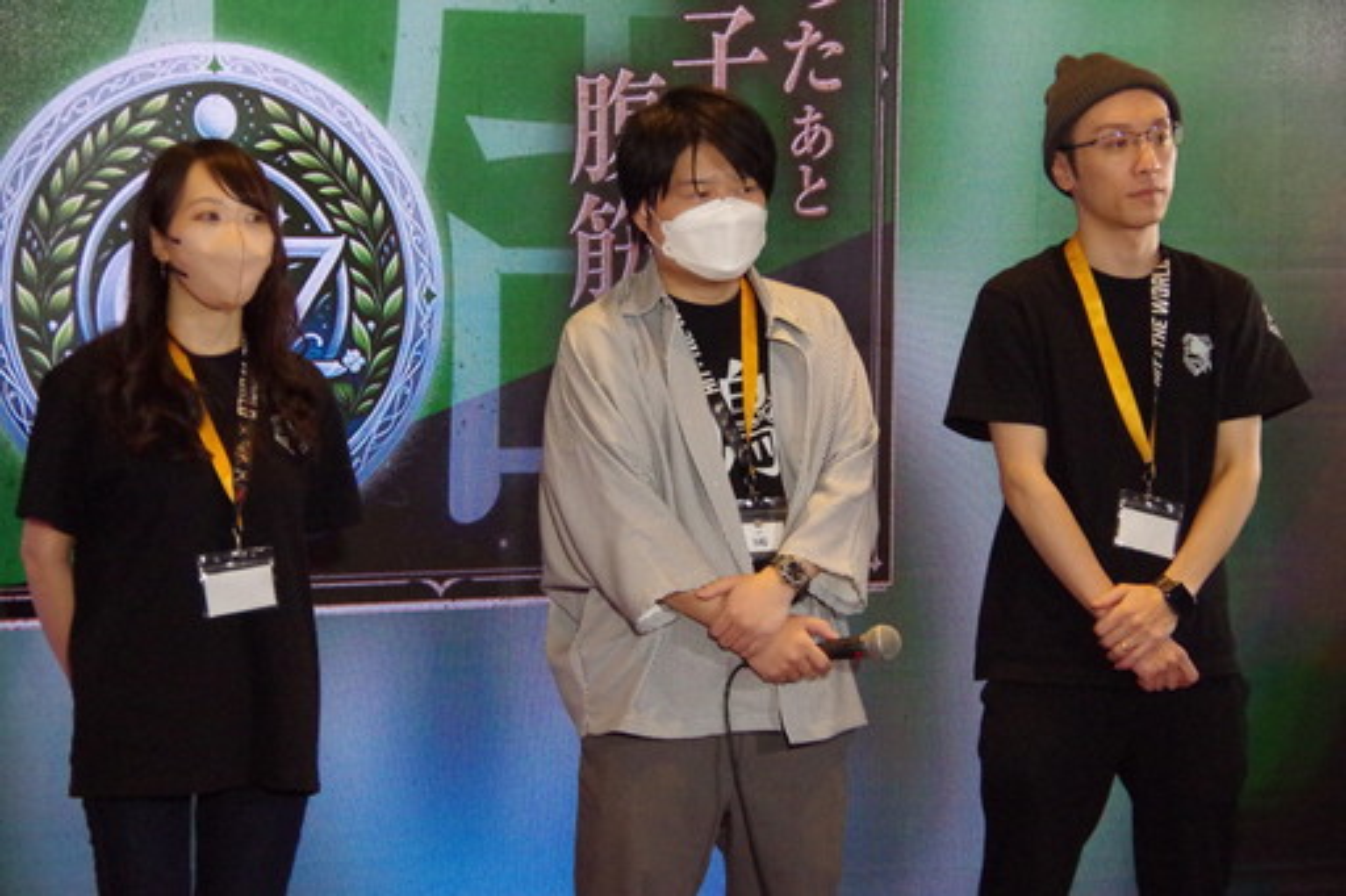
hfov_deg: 17.5
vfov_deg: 11.7
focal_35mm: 117
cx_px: 673
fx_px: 4373
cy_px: 448
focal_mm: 78
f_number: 6.3
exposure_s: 1/250
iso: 6400
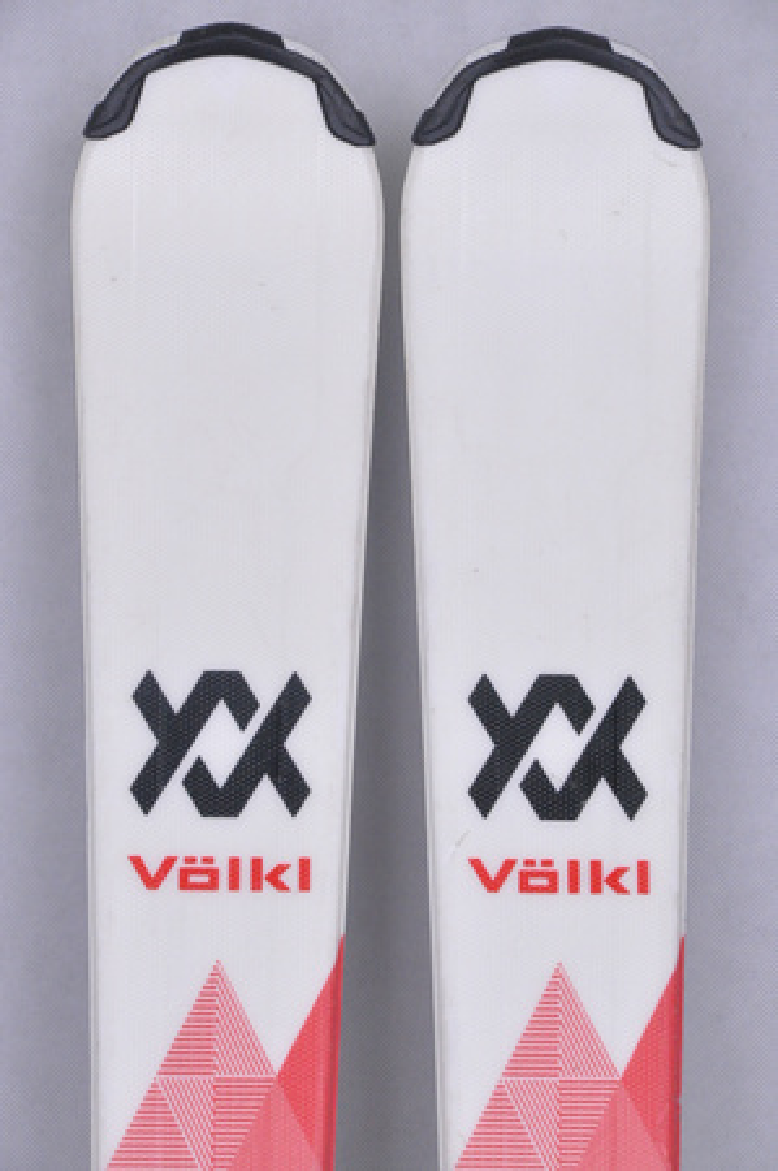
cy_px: 586
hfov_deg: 8.7
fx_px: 5117
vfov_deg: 13.1
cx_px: 389
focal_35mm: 158
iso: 3200
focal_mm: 105
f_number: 9.5
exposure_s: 1/125
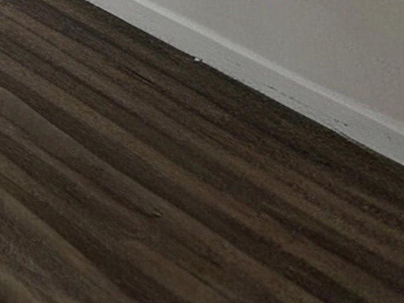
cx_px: -445
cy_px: -332
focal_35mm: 103
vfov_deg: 12.4
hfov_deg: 14.9
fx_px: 1202
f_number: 1.7
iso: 500
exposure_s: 1/120
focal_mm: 6.3
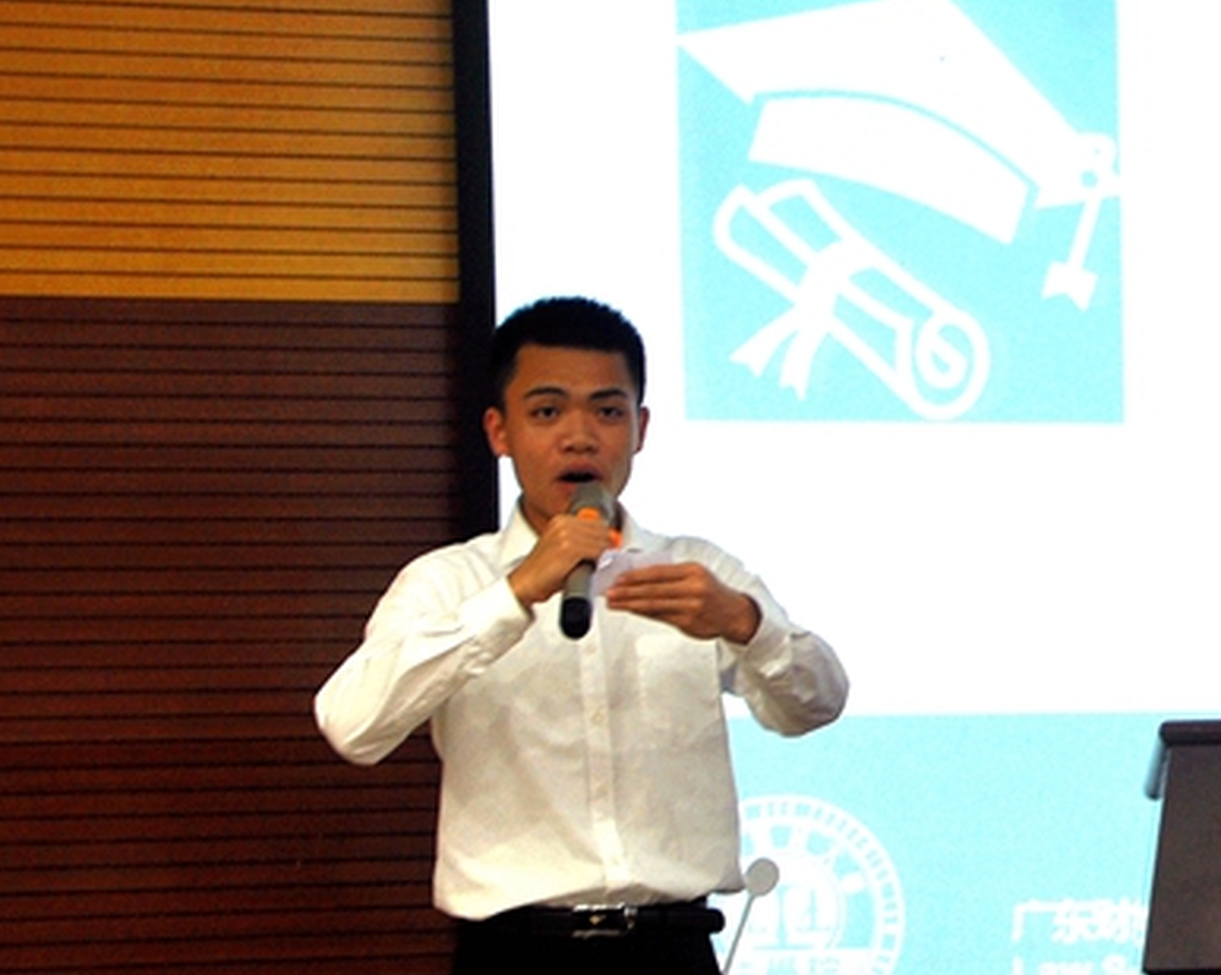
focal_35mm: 161
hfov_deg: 11.8
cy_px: 525
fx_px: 5814
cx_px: 1338
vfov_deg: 9.6
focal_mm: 52
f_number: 5
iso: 250
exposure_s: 1/13
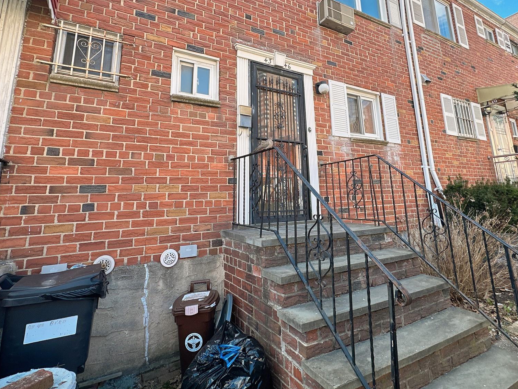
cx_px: 277
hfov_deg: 84.5
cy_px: 143
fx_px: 284
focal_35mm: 19
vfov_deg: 67.5
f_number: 2.2
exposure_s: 1/245
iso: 40
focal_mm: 2.22
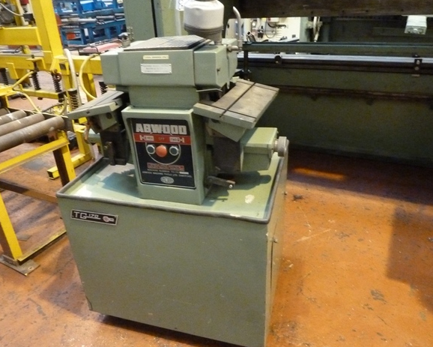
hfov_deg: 63.9
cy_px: 174
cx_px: 199
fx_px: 346
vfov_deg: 53.2
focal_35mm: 27
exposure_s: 1/10
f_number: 3.3
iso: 800
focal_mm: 4.1
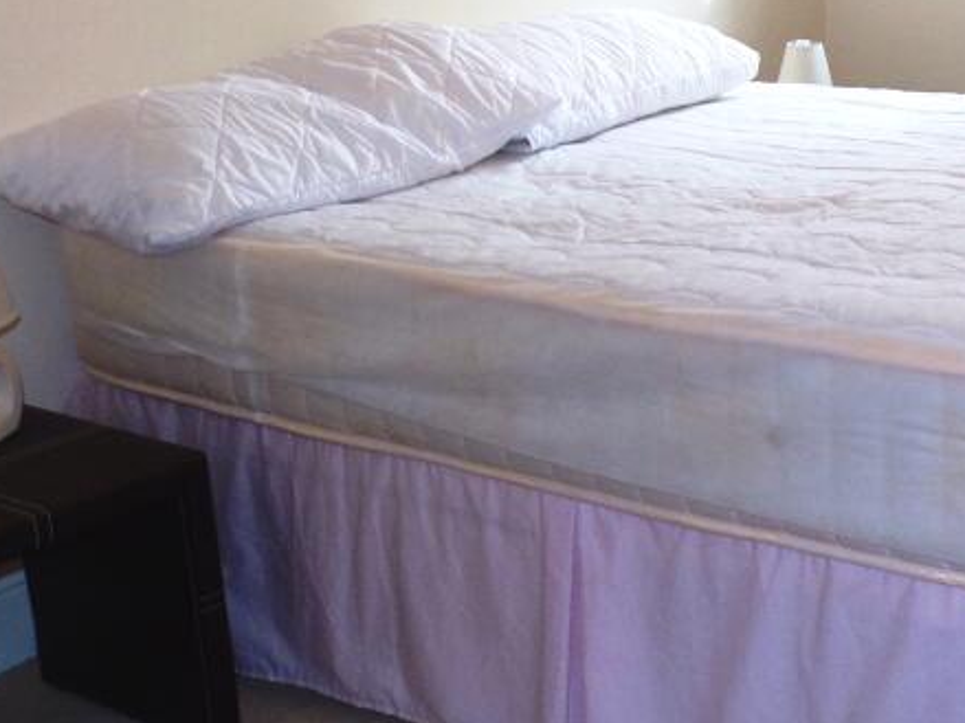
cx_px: 956
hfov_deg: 31.8
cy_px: 198
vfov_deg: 25.8
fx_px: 1561
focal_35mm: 56
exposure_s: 1/34
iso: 141
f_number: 3
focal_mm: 4.3
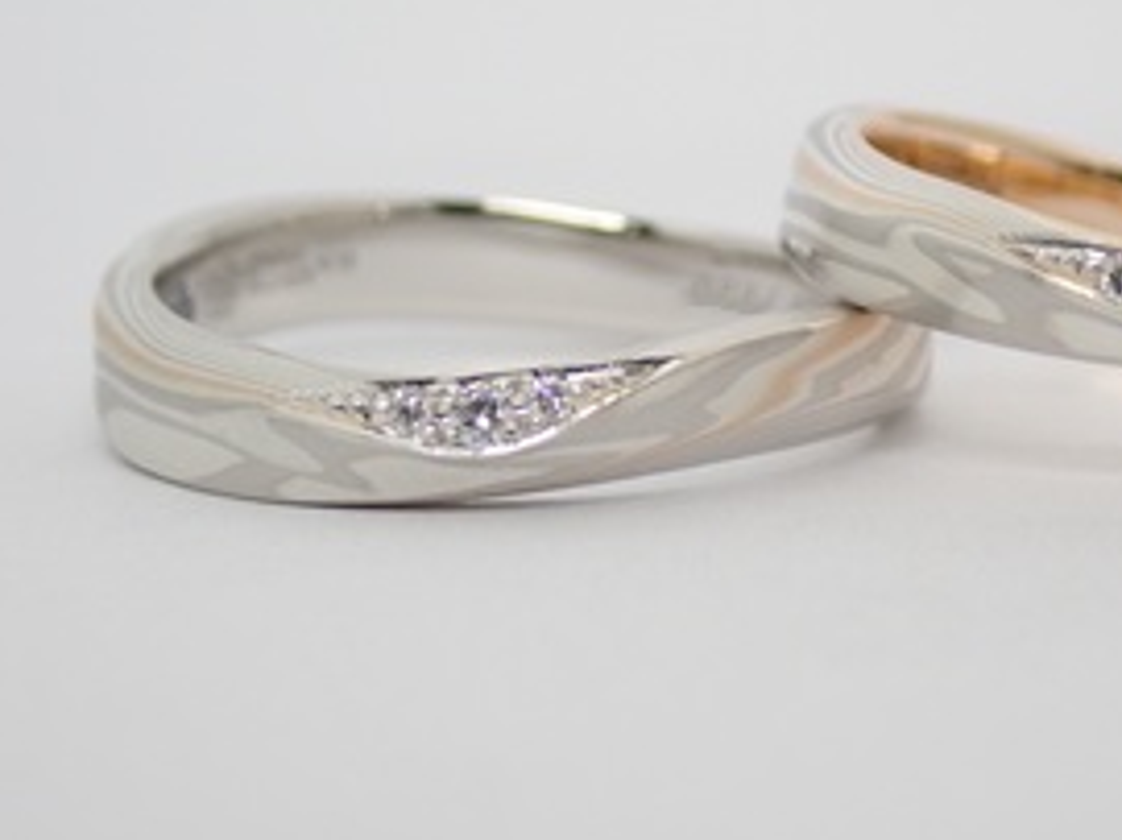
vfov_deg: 11.6
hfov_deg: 15.4
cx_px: 791
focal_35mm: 128
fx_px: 4147
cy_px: 317
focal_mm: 13.65
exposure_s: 1/125
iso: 200
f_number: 4.1
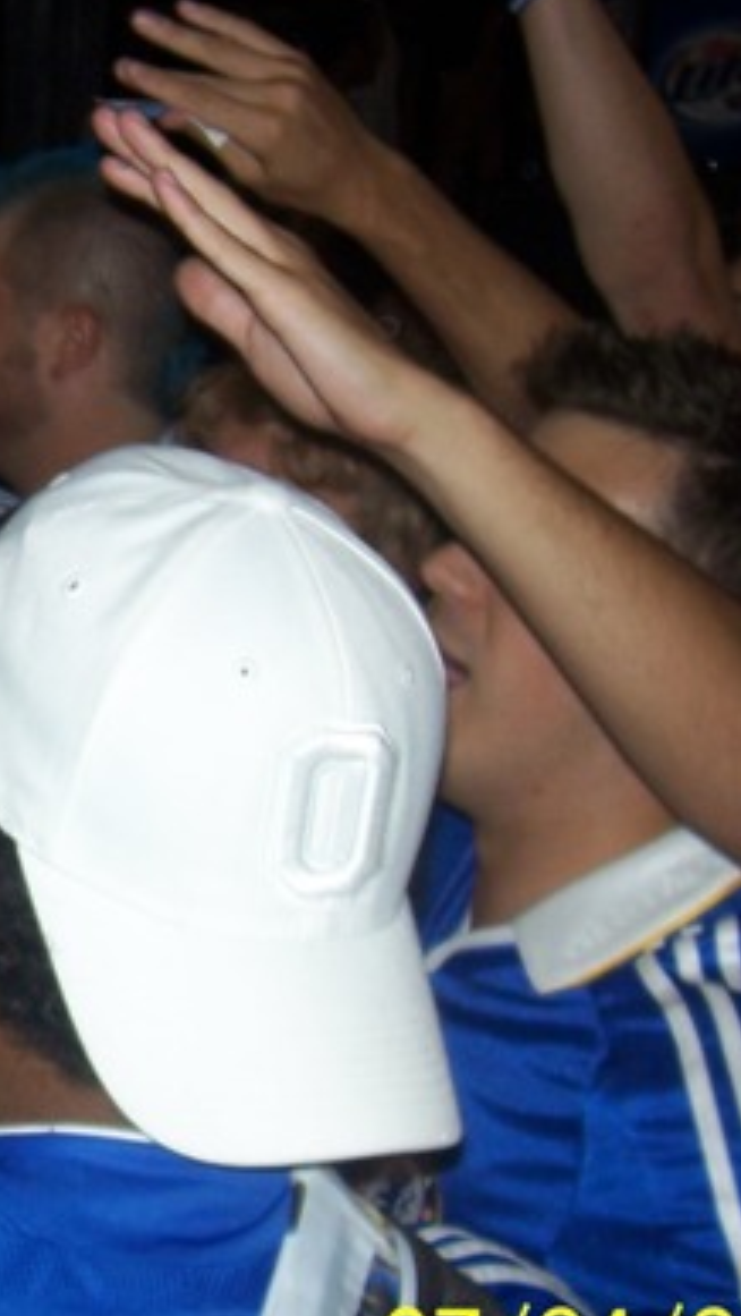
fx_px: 2582
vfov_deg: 28.6
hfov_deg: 15.4
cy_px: 622
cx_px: -280
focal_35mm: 74
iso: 80
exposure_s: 1/60
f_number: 2.7
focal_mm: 5.6
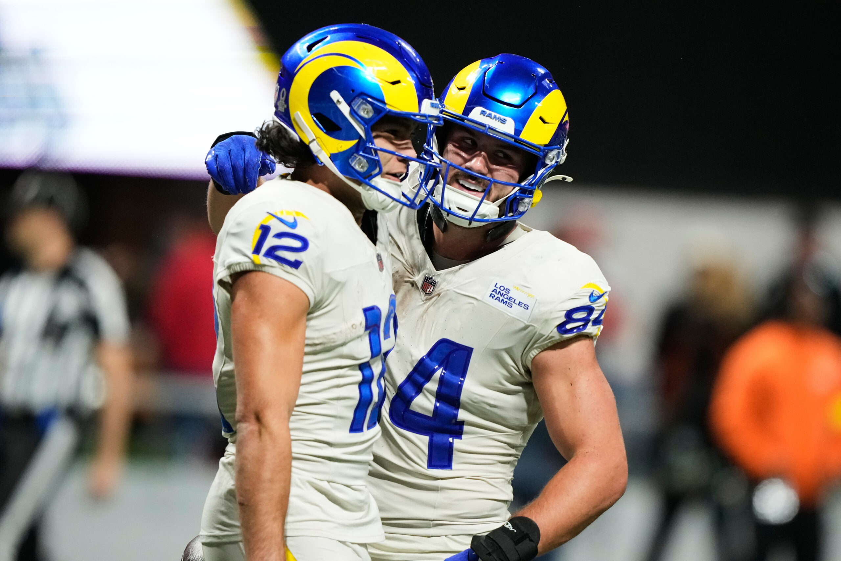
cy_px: 280
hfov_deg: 3.4
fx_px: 14016
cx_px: 420
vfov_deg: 2.3
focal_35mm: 600
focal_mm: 400
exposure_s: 1/2500
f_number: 2.8
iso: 3200
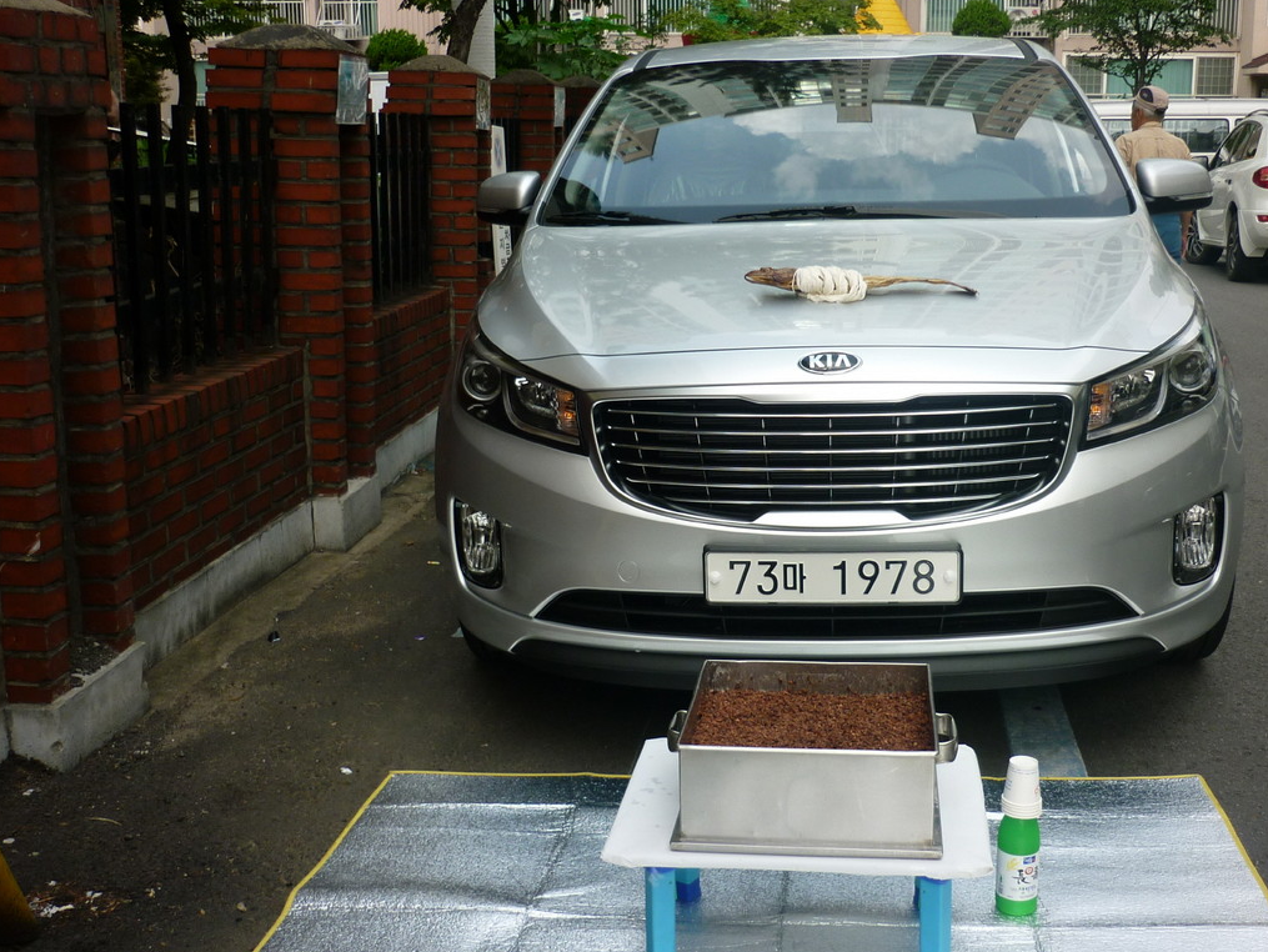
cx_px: 743
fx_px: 1429
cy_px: 454
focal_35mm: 39
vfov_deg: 36.8
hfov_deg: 47.6
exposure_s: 1/500
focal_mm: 5.5
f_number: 2.8
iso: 80
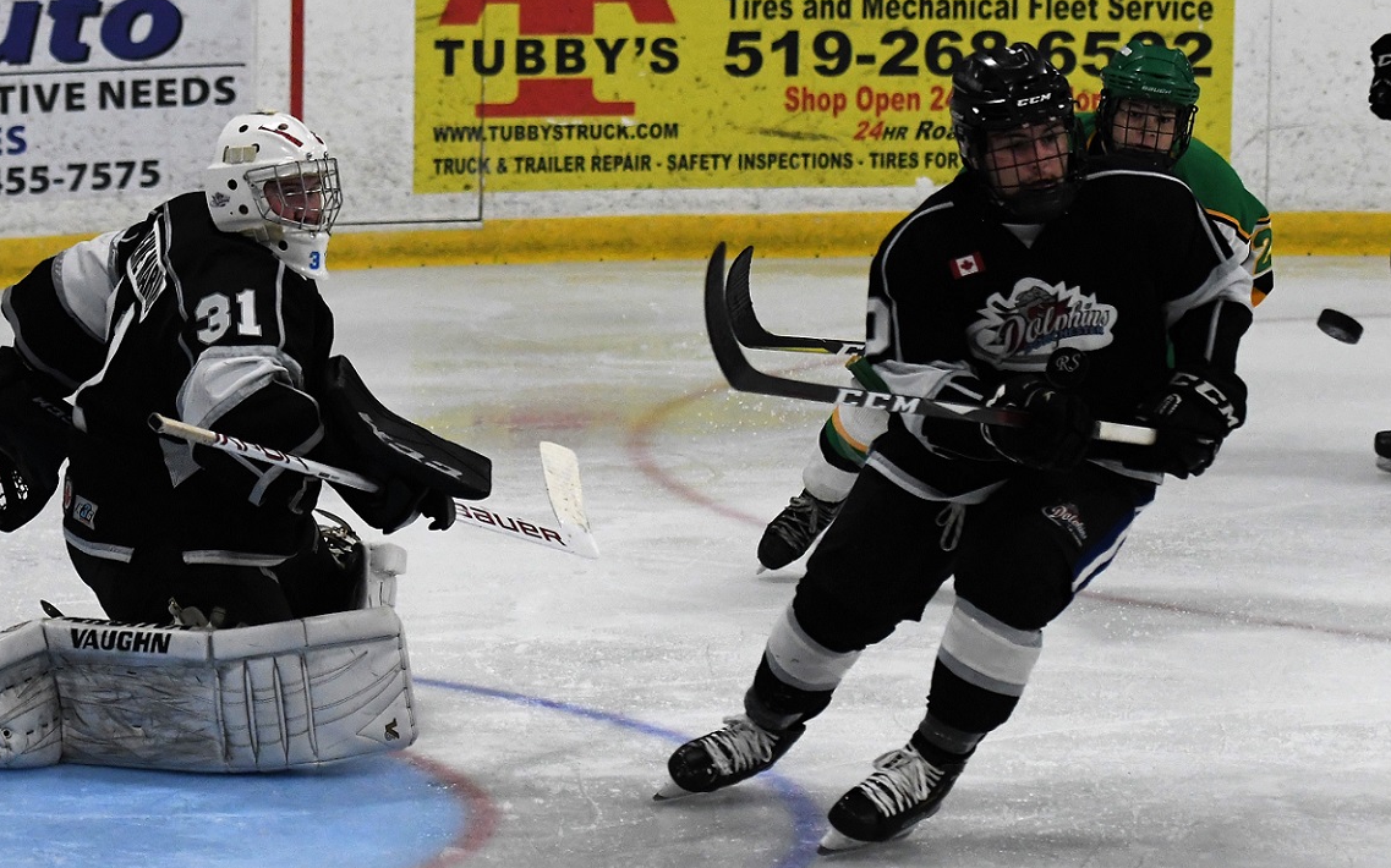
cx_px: 697
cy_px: 444
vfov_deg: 12.1
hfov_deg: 19.3
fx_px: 4093
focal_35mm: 108
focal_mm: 70
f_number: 2.8
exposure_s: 1/1000
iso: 2500
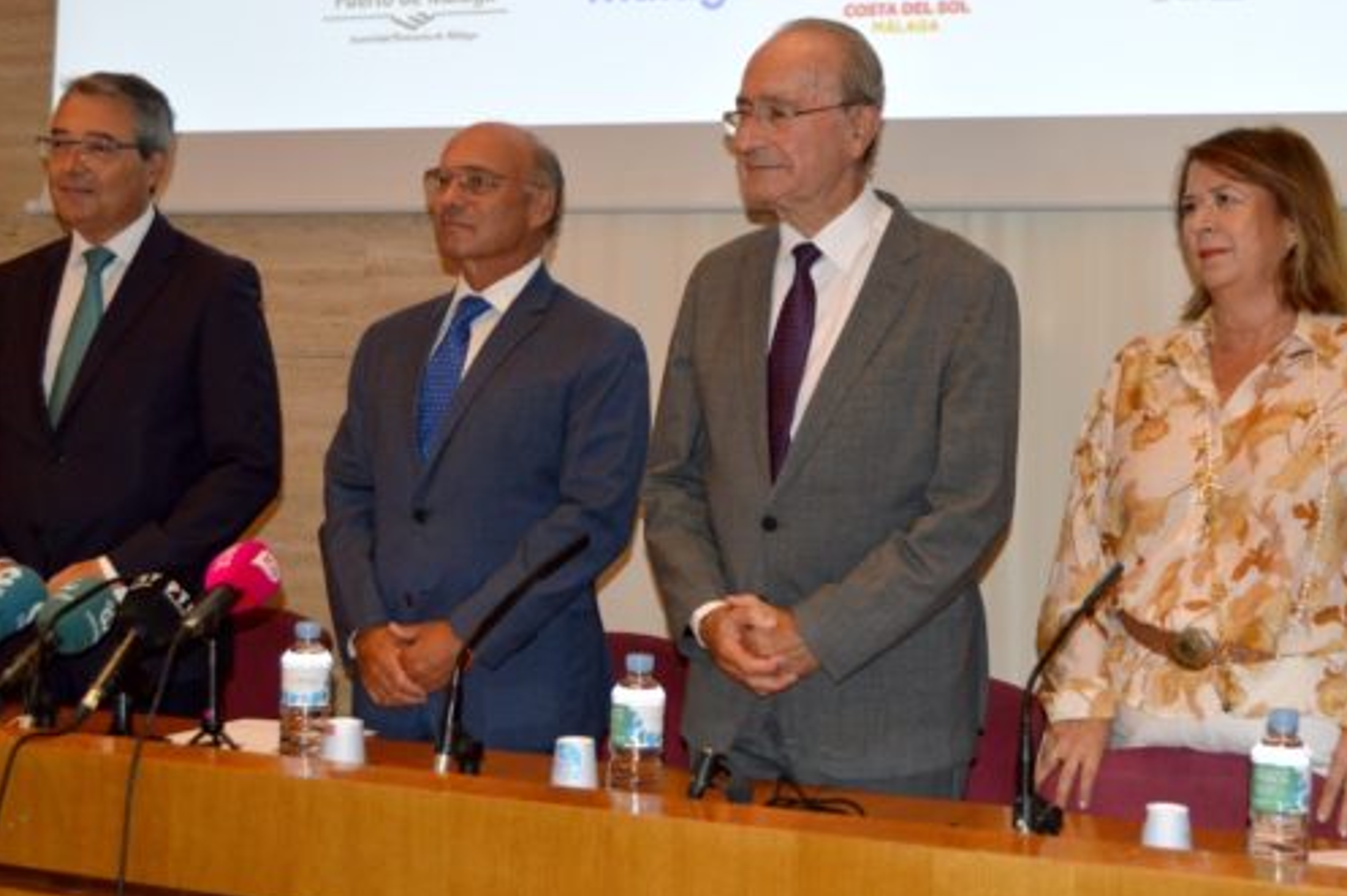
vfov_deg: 22.7
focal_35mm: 60
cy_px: 395
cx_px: 789
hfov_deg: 33.5
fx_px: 2232
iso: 900
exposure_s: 1/60
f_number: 4.5
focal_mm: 29
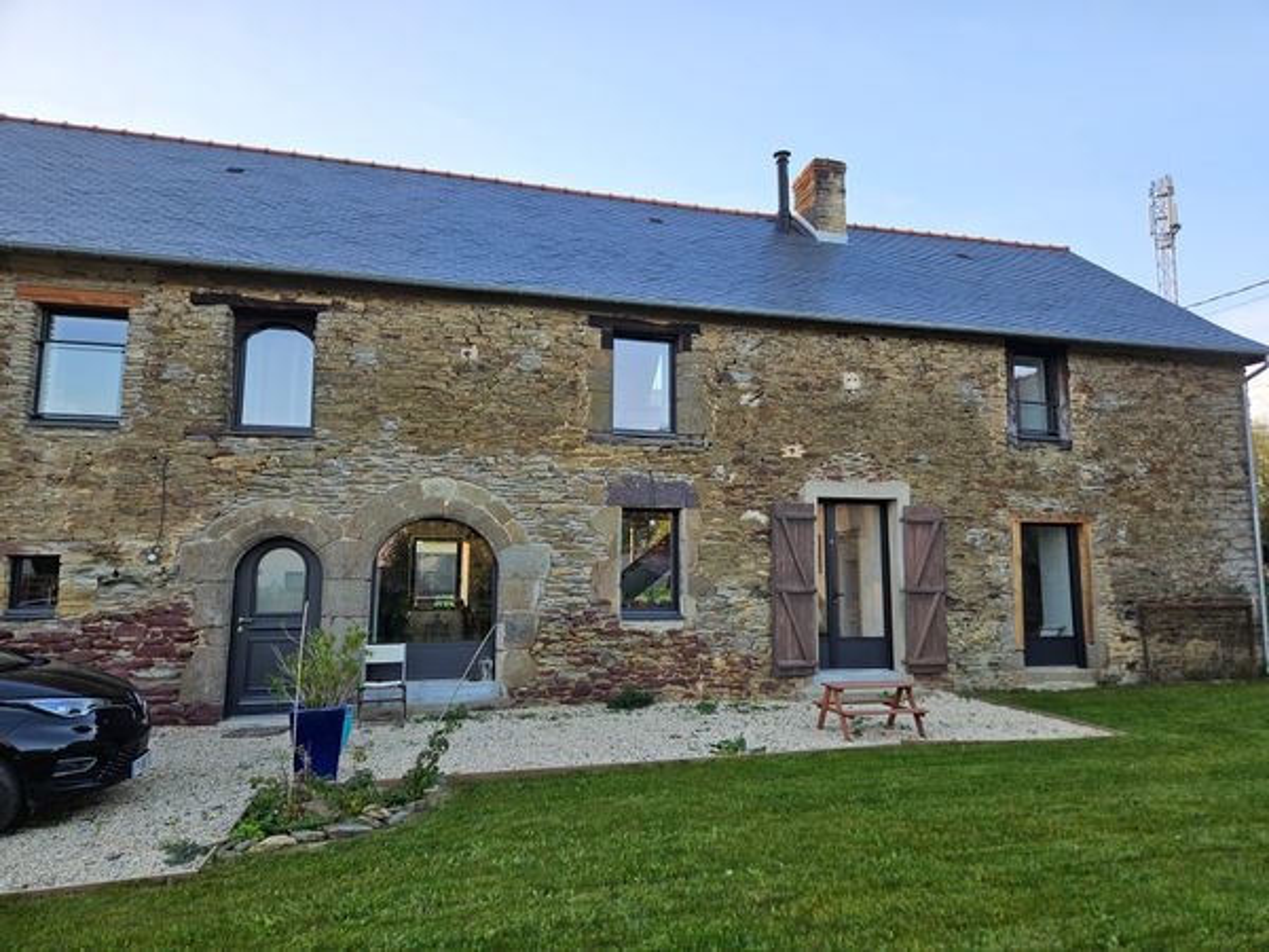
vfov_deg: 58.9
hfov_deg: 73.9
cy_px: 476
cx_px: 634
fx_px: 843
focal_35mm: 23
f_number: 1.8
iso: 25
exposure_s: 1/119
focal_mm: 5.4
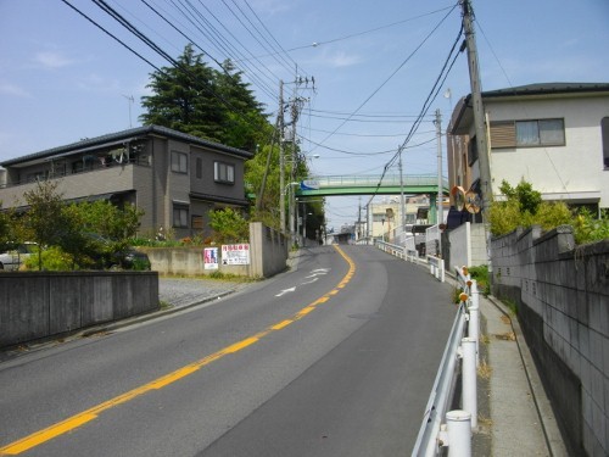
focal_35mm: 32
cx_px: 304
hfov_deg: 56.8
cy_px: 228
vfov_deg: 44.2
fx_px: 563
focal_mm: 5.7
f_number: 5.5
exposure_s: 1/500
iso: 100
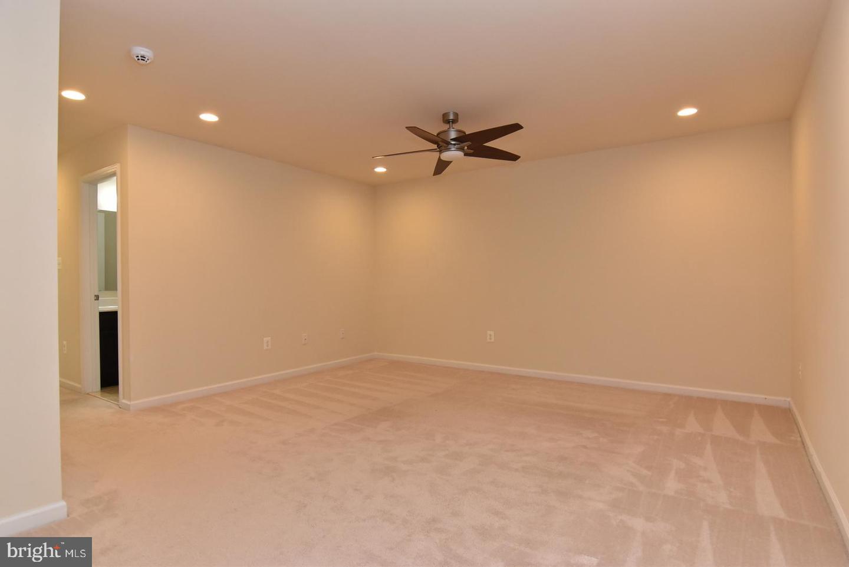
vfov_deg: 67.5
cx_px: 424
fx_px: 425
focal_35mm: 18
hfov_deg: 90.0
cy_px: 284
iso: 800
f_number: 7.1
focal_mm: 12
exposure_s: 1/80
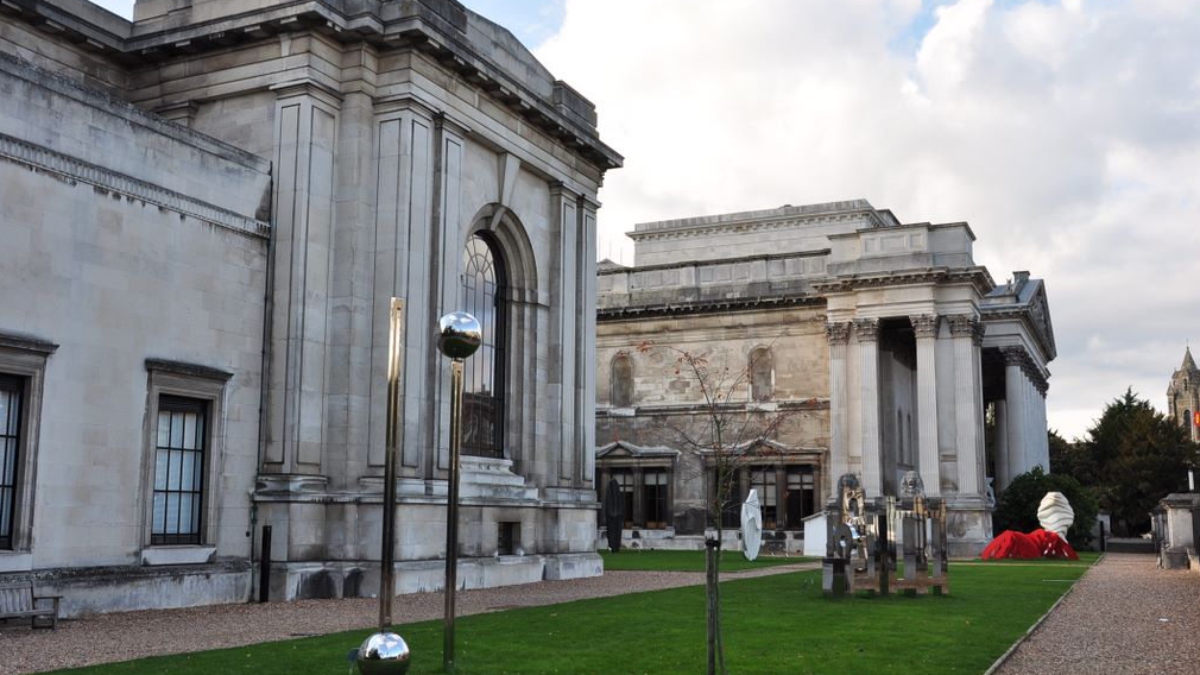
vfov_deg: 33.7
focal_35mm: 35
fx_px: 1114
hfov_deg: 56.6
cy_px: 352
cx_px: 605
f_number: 9
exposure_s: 1/125
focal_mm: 22
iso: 200
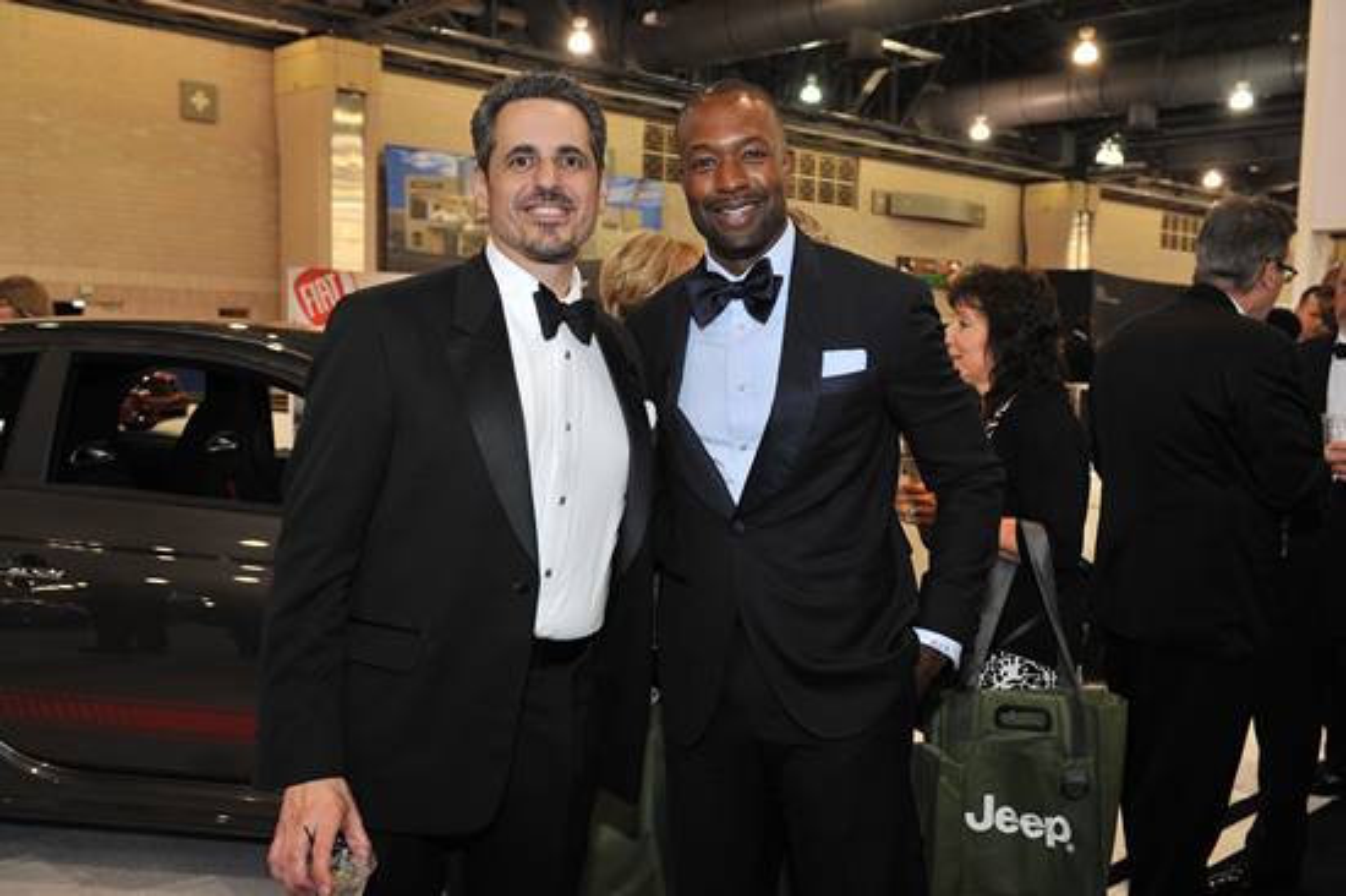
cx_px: 673
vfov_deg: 36.8
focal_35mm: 36
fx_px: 1345
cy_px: 448
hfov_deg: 53.2
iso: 1250
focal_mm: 36
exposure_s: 1/125
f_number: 5.6
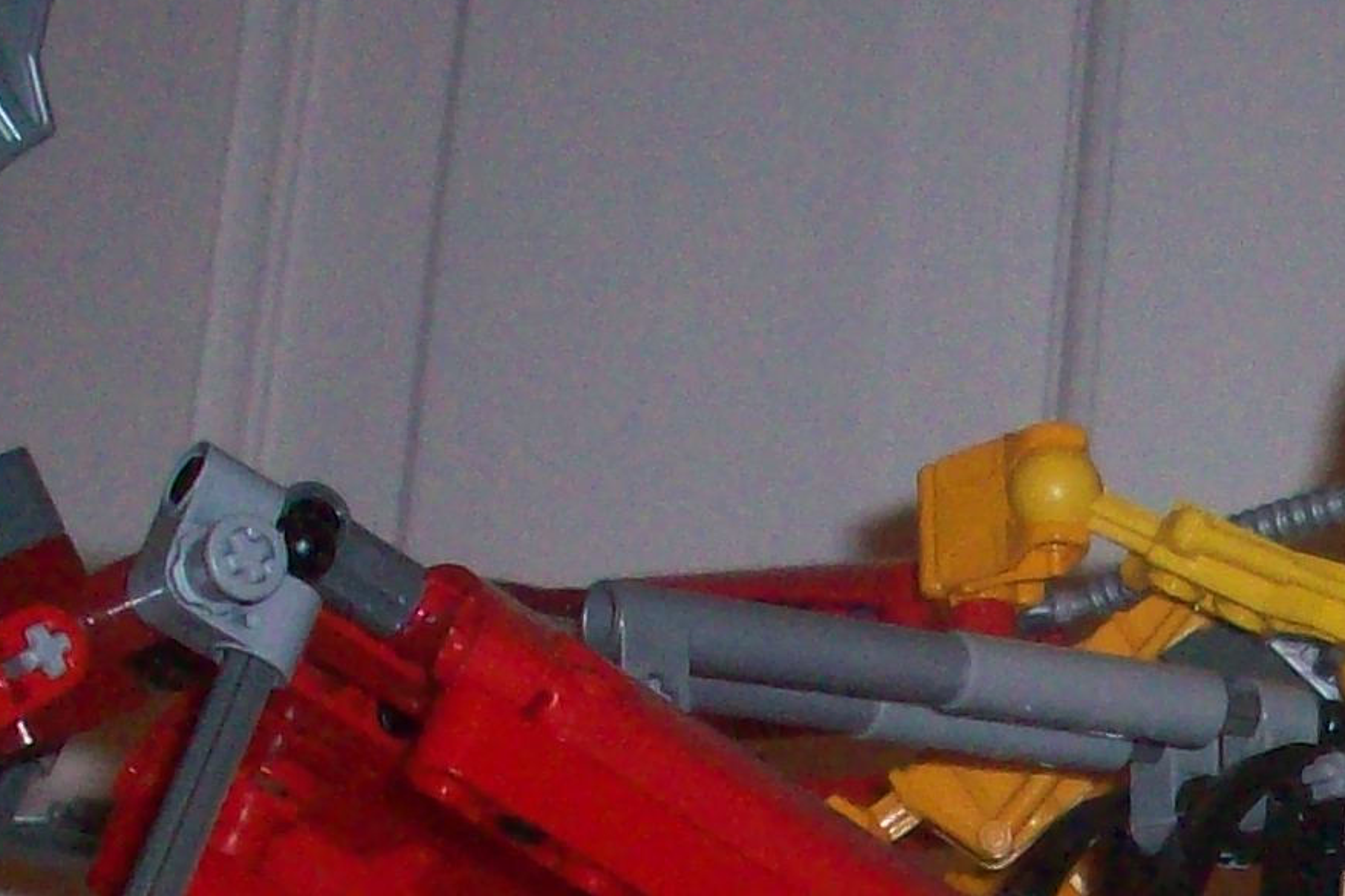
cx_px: 1608
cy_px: 1328
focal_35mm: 134
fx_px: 5005
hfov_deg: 14.8
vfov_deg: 9.9
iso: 160
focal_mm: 6.2
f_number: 2.8
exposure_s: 1/64
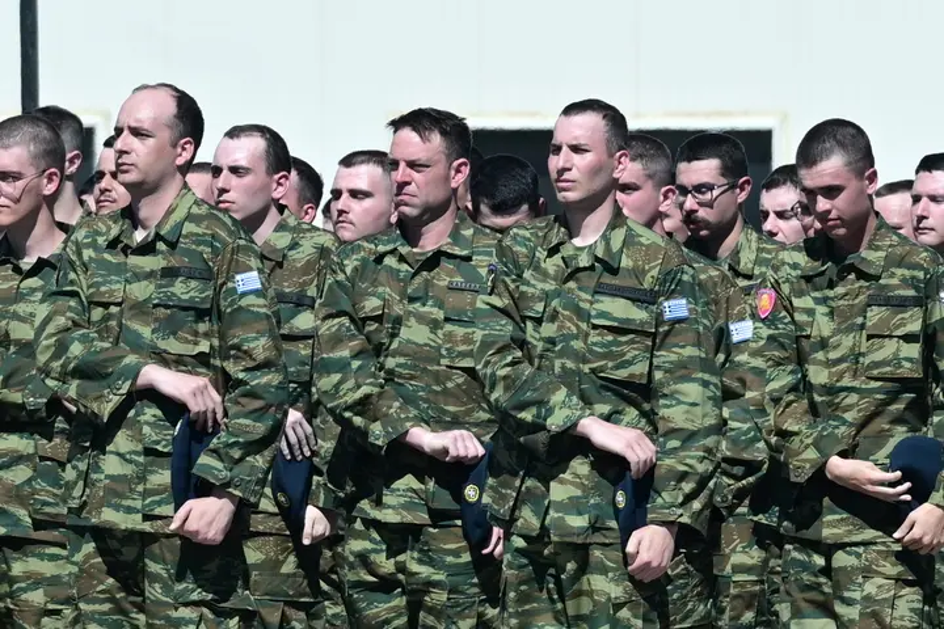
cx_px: 472
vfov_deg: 4.6
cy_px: 314
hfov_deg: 6.9
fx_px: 7866
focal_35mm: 300
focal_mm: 200
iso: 125
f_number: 8
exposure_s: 1/400
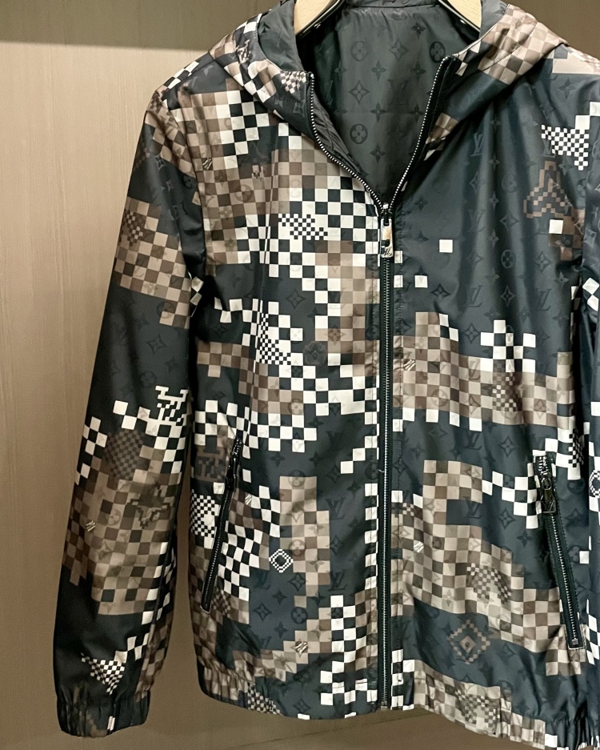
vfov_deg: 46.4
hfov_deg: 37.8
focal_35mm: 39
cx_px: 402
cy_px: 282
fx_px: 865
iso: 640
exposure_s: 1/40
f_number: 1.6
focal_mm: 4.2
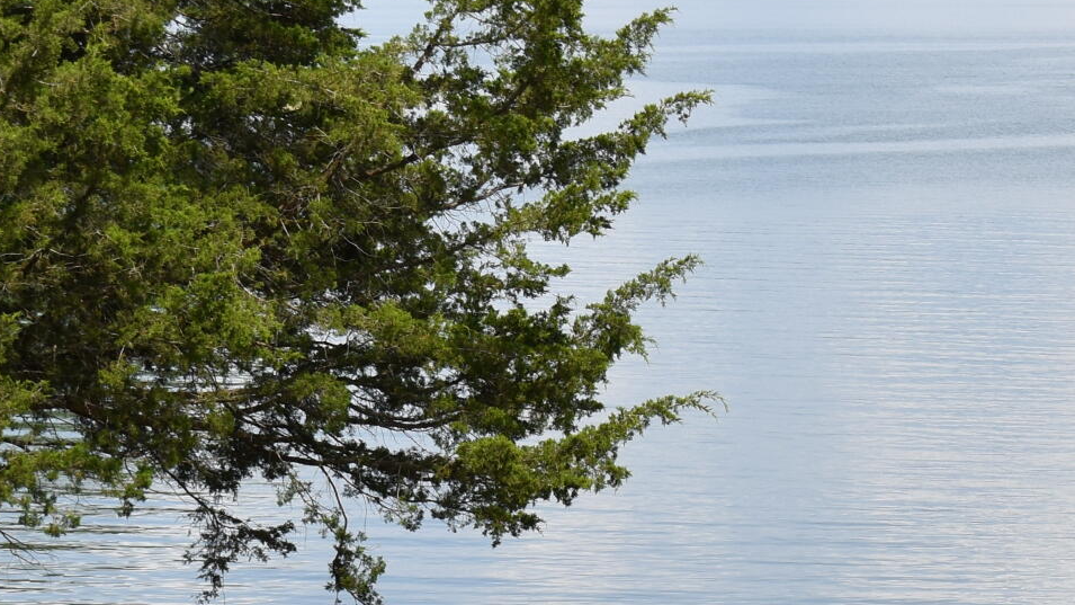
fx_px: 6755
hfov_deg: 9.1
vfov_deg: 5.1
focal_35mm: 237
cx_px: 953
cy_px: 497
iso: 100
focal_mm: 48
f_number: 8
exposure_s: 1/250
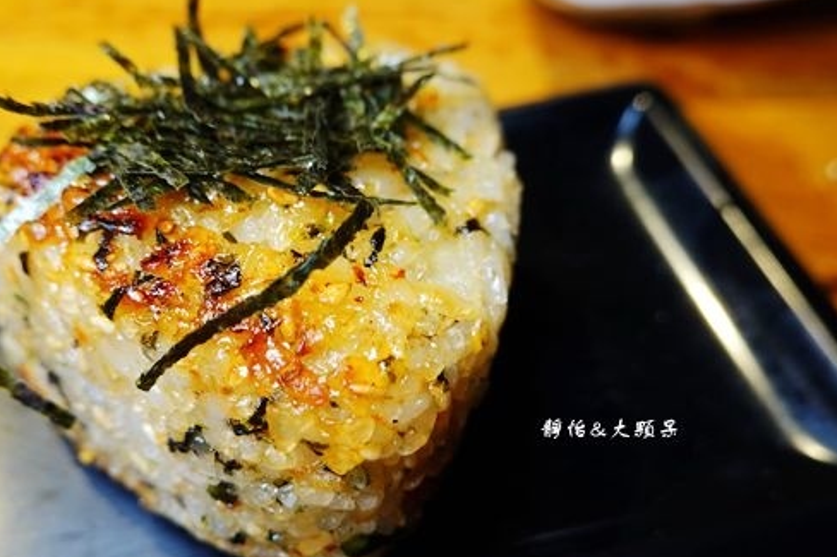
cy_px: 268
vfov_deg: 33.4
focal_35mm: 40
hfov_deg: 47.9
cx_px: 297
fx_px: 930
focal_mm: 11.06
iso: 160
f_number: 3.2
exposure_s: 1/30
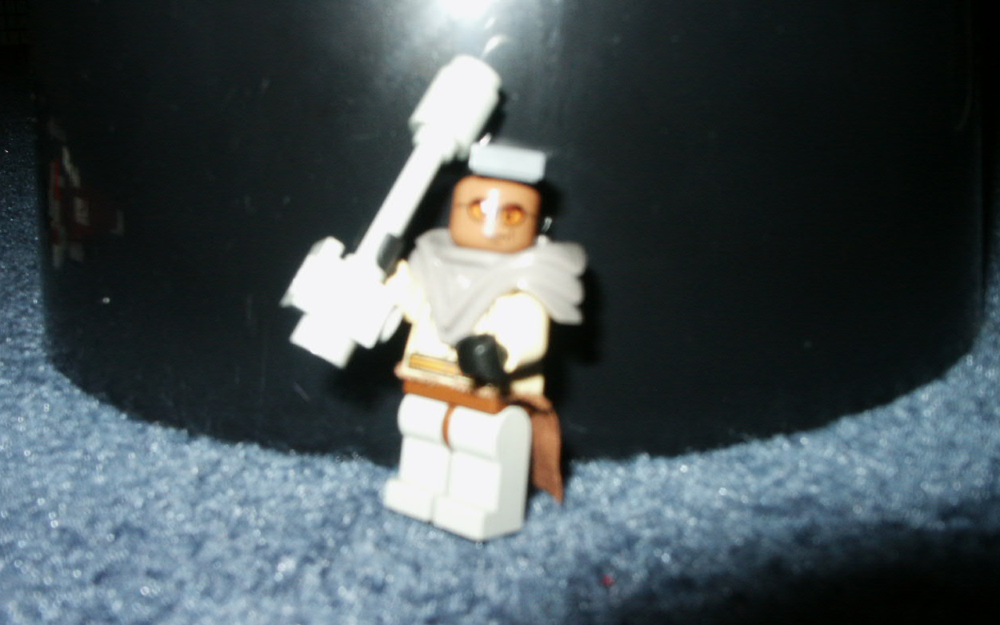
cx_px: 490
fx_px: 1036
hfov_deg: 51.5
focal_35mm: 38
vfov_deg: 33.6
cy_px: 320
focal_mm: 7.19
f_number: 6.7
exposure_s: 1/45
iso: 200
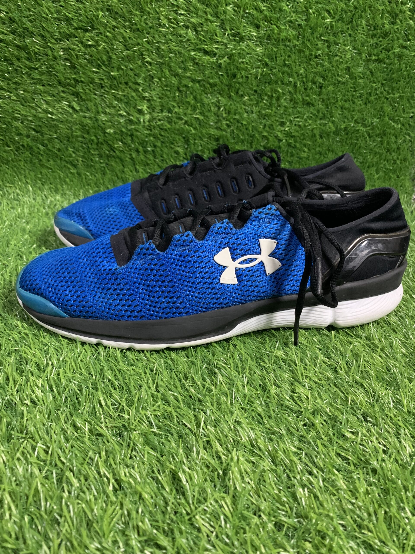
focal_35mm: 26
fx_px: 416
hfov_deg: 53.1
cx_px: 208
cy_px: 277
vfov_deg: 67.3
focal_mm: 4.25
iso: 640
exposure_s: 1/30
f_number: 1.8
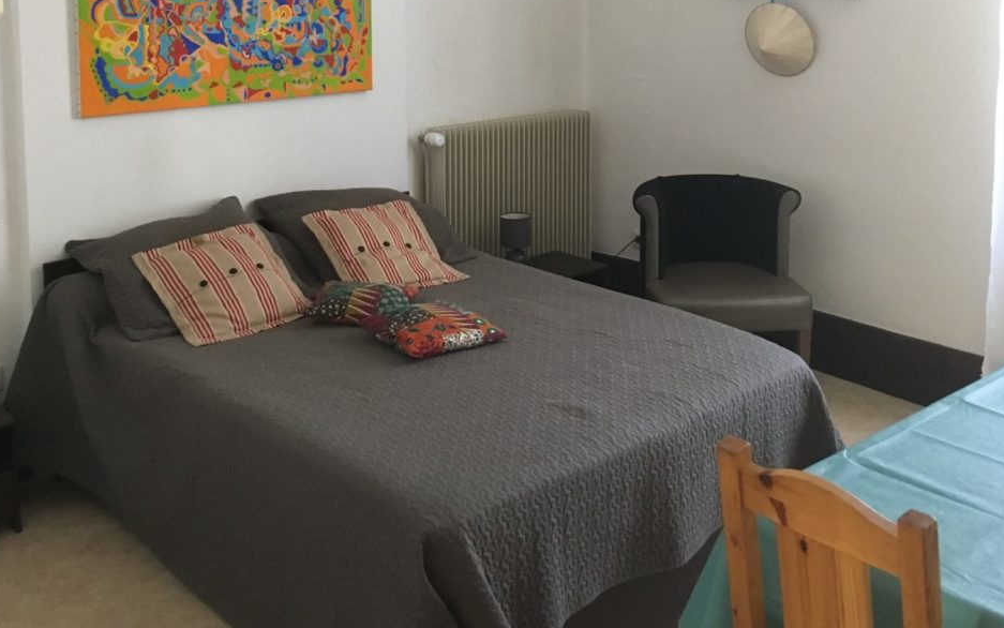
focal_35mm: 42
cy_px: 54
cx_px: 500
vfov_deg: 29.2
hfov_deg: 47.2
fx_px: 1149
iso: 200
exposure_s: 1/33
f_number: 2.2
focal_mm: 4.15
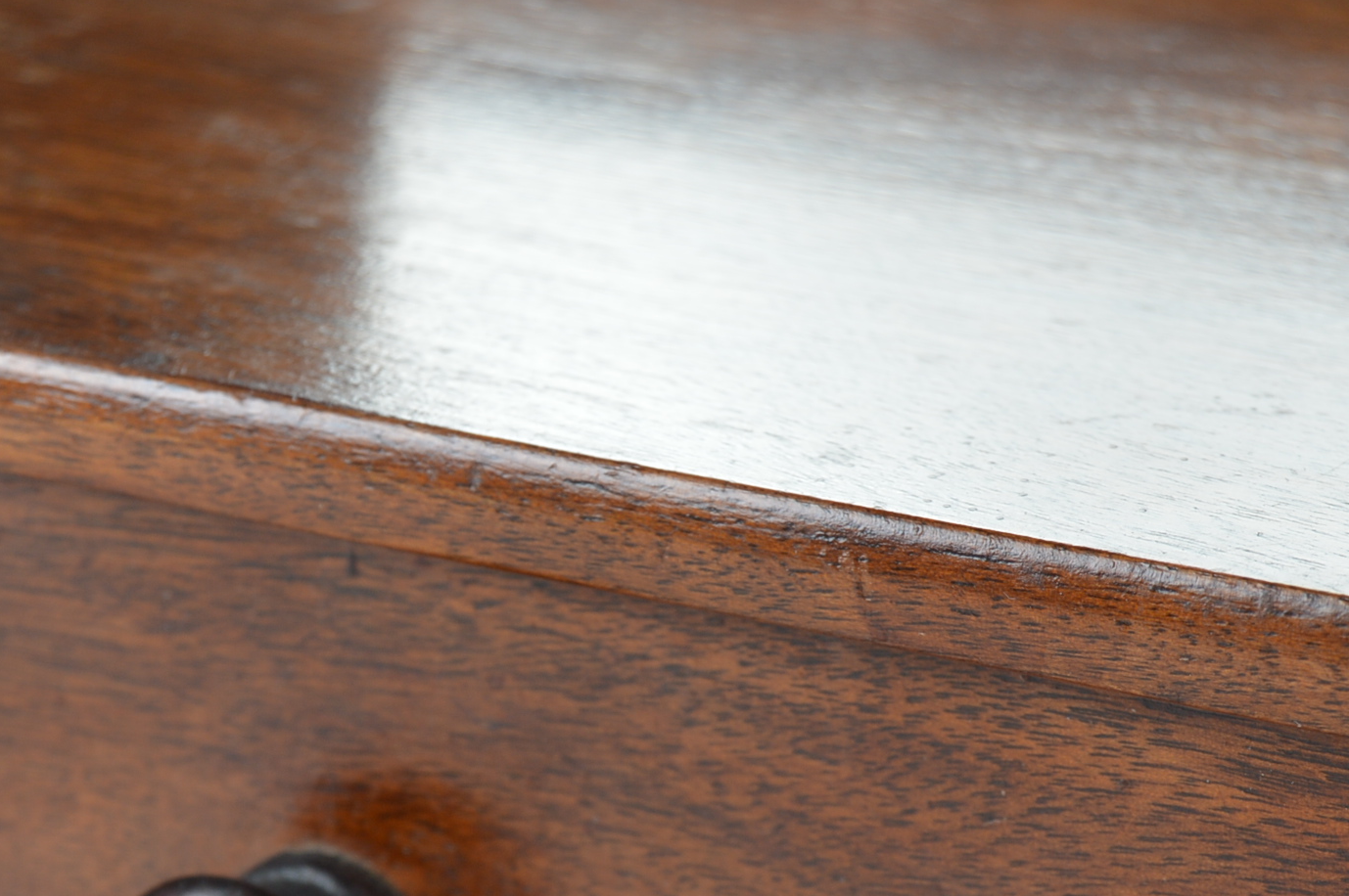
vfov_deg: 7.6
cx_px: 589
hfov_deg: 11.4
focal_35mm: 180
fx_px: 6742
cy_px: 763
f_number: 5.6
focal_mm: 55
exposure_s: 1/80
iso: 100
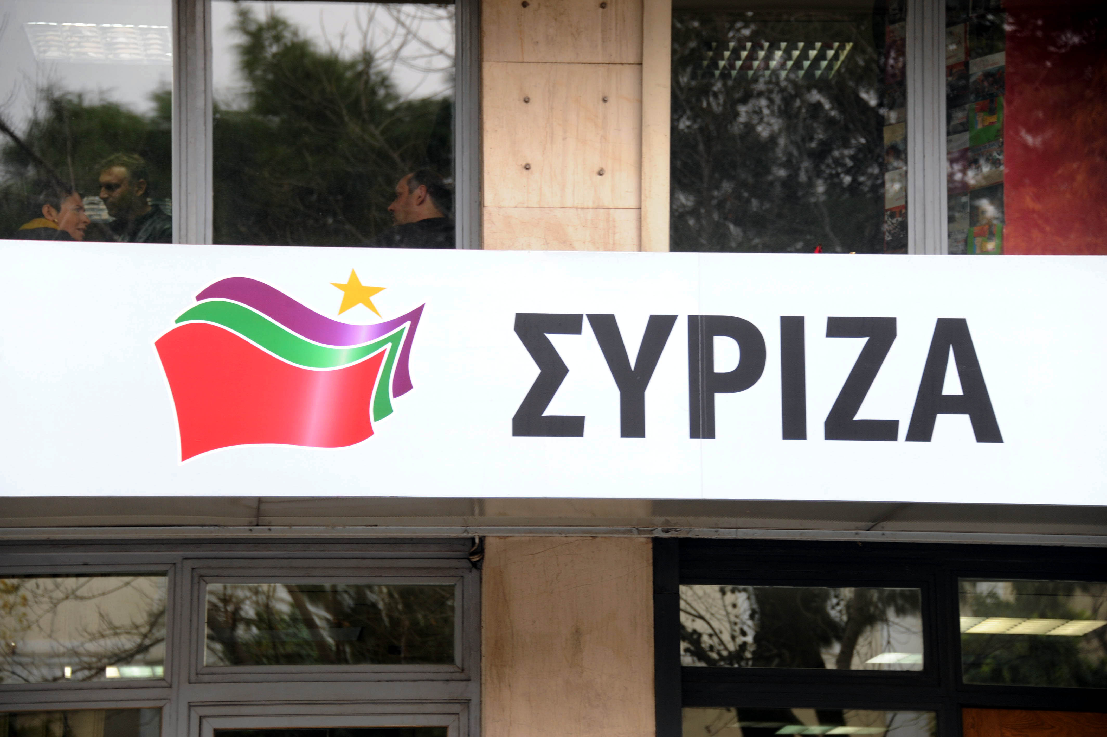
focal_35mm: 112
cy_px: 368
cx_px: 554
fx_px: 3442
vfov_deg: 12.2
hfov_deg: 18.3
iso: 640
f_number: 5.3
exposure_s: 1/100
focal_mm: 112
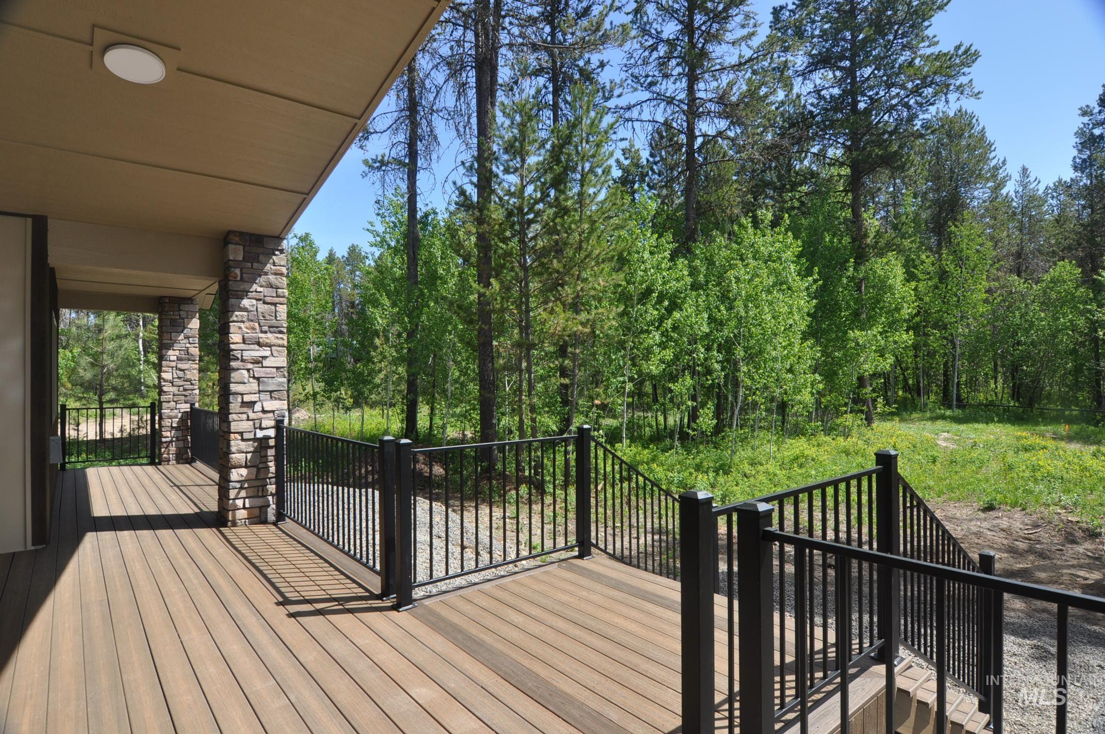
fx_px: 552
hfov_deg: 90.1
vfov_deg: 67.2
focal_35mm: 18
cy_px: 367
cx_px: 552
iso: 200
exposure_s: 1/200
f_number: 10
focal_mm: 12
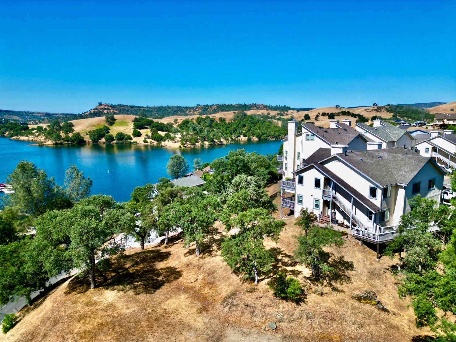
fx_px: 316
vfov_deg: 56.8
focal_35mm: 24
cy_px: 171
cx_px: 228
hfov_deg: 71.6
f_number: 1.7
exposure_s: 1/3000
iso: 130
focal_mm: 6.72
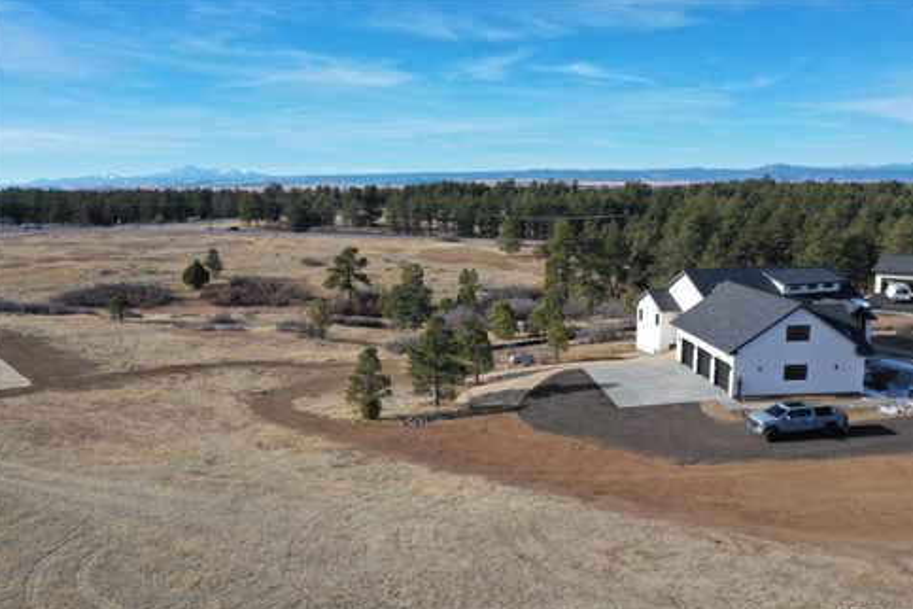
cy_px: 311
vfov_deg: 45.0
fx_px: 735
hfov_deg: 63.7
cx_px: 461
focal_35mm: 29
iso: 100
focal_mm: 10.26
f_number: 6.3
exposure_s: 1/320
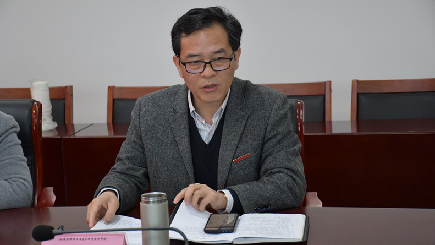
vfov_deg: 13.6
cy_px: 143
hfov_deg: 23.9
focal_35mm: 89
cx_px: 216
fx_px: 1027
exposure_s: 1/125
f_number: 4.8
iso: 2500
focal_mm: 56
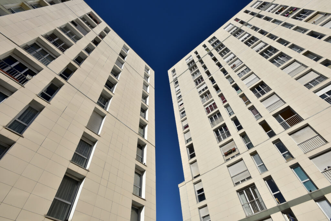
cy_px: 110
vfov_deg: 62.0
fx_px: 184
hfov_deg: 83.9
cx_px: 166
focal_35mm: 20
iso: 200
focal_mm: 20
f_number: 18
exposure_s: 1/200
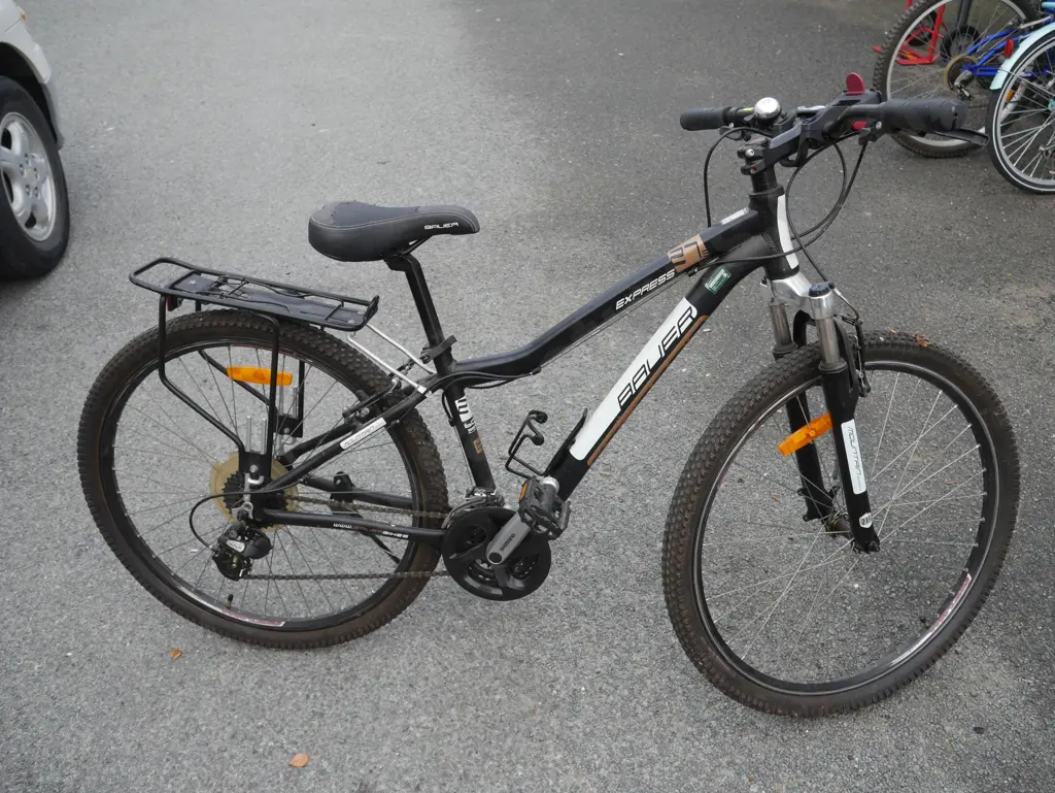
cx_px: 528
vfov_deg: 46.8
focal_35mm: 30
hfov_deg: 59.9
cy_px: 396
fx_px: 915
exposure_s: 1/125
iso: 200
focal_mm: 15
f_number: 4.5
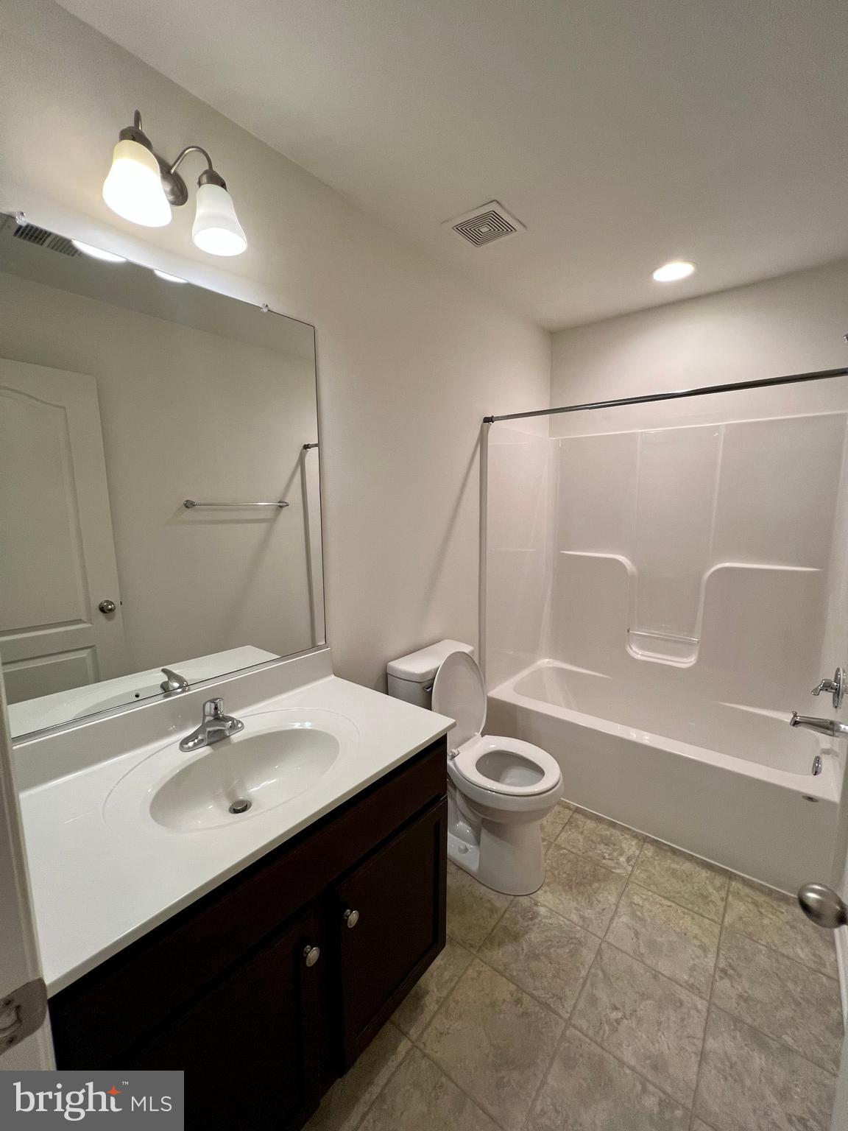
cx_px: 424
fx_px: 425
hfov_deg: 89.9
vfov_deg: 106.2
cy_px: 566
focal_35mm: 13
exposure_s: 1/120
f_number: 1.8
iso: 125
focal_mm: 1.57
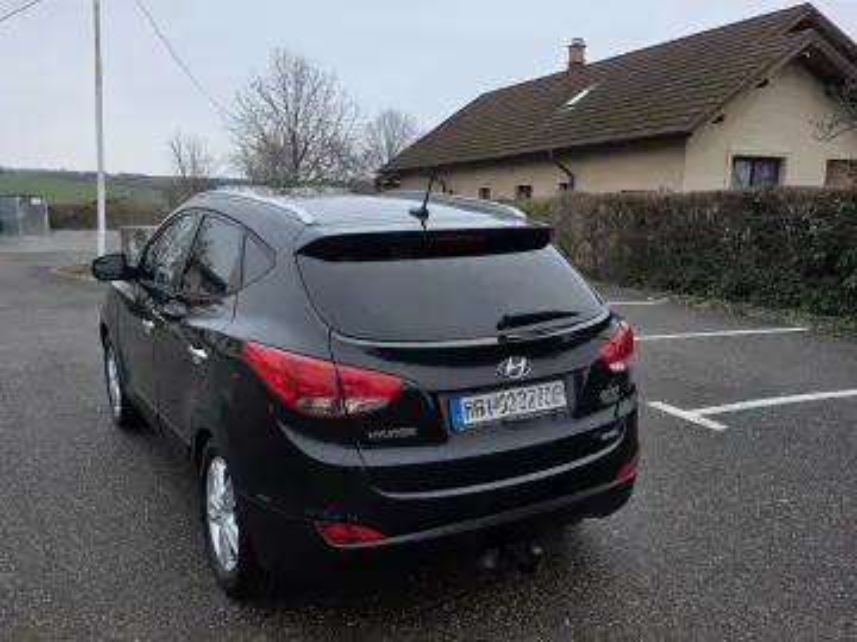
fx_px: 569
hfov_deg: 73.9
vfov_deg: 58.9
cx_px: 428
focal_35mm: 23
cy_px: 321
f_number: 1.7
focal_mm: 6.3
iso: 80
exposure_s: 1/1429
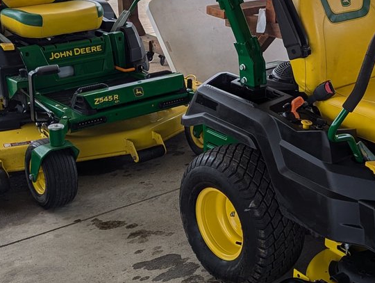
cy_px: 134
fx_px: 727
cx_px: 273
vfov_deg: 22.0
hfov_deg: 28.6
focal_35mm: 67
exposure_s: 1/1953
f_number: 1.85
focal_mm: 6.81
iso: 37
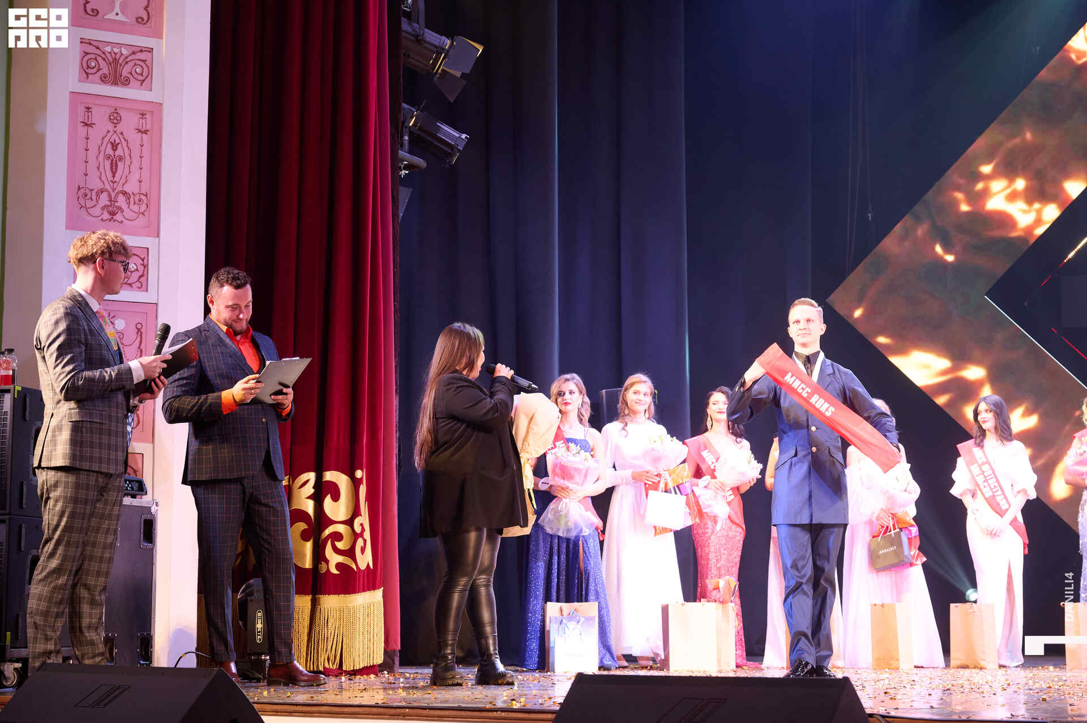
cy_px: 362
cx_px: 544
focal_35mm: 66
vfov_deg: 20.6
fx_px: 1991
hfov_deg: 30.5
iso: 1600
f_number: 5.6
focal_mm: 66
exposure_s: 1/125
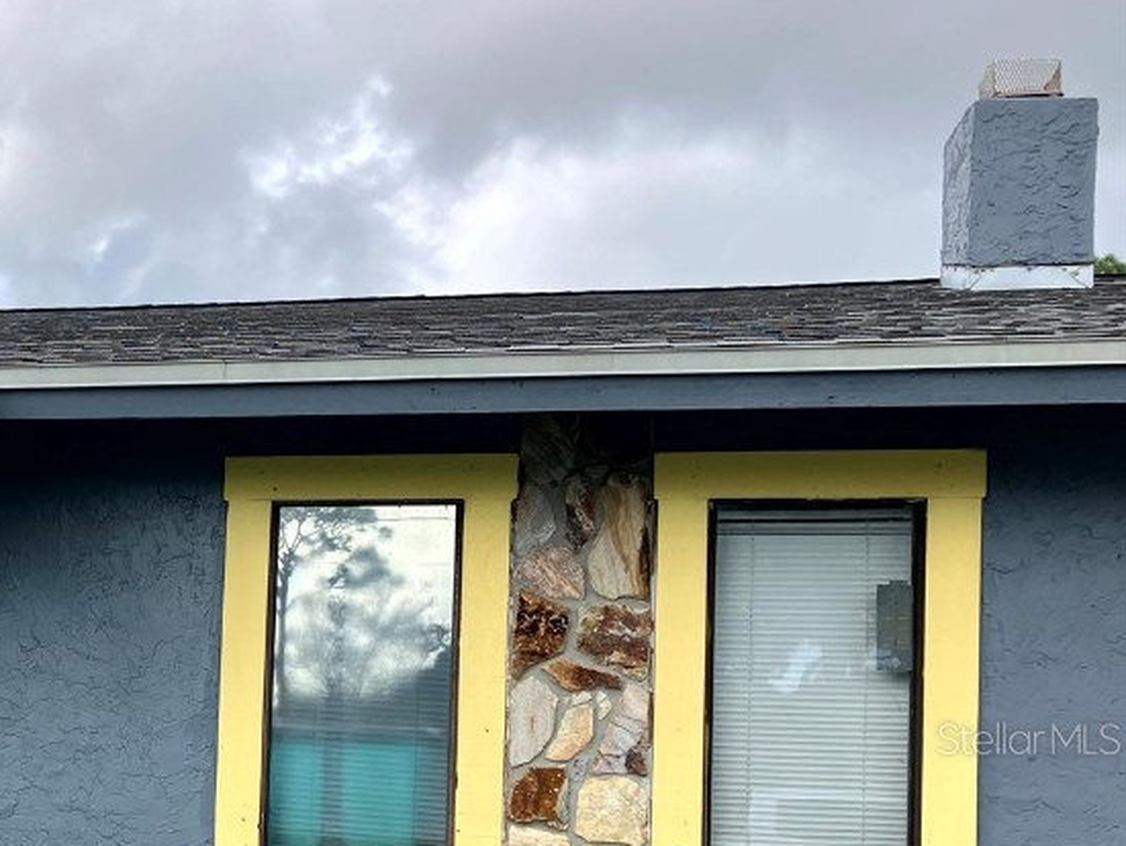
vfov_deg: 27.2
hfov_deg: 34.5
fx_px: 1693
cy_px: 738
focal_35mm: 52
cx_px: 84
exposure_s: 1/1279
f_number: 1.8
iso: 32
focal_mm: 3.99
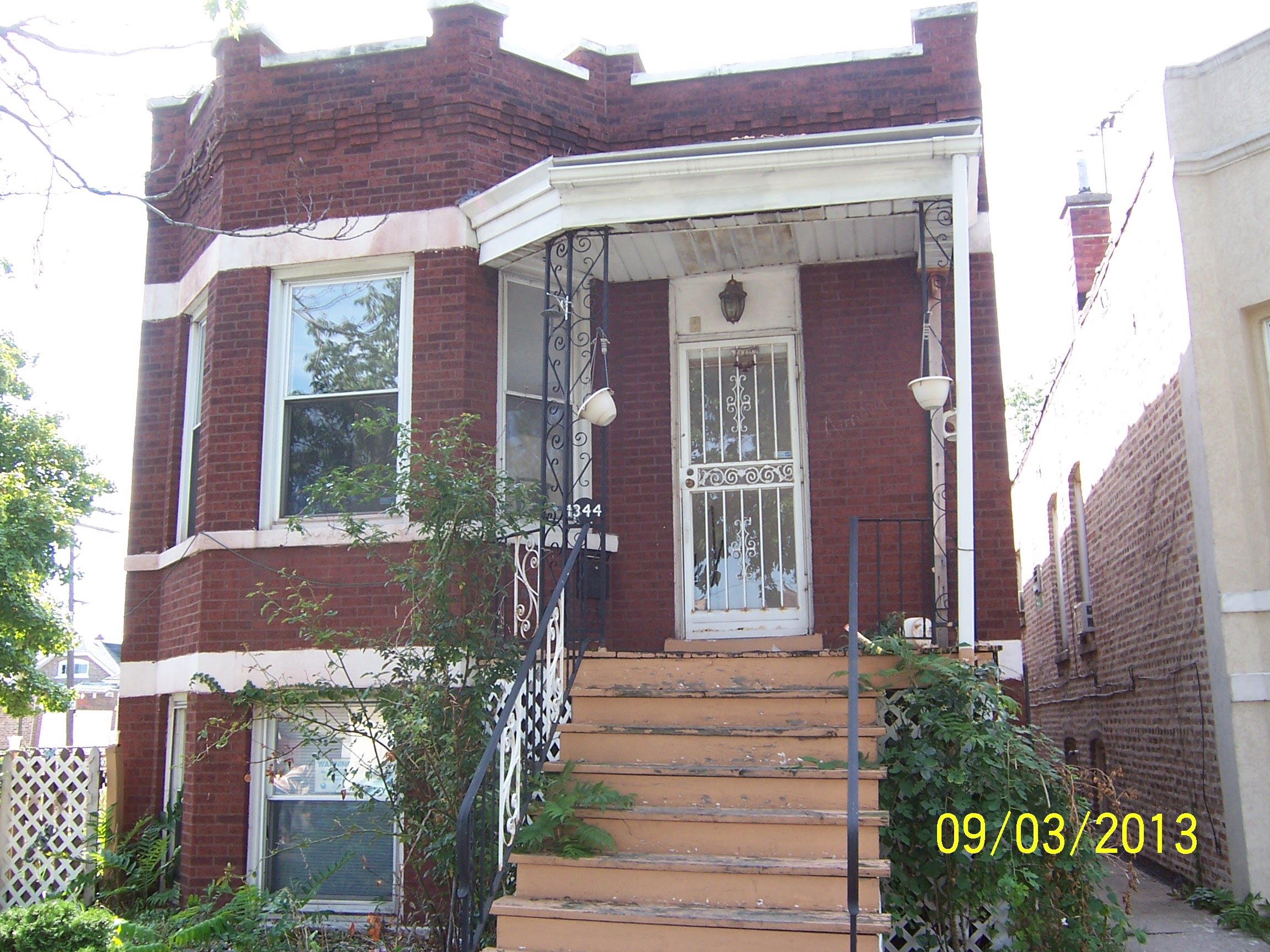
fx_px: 1211
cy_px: 476
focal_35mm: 33
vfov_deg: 42.9
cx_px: 635
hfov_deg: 55.4
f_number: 3.4
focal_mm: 5.5
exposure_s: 1/125
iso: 80
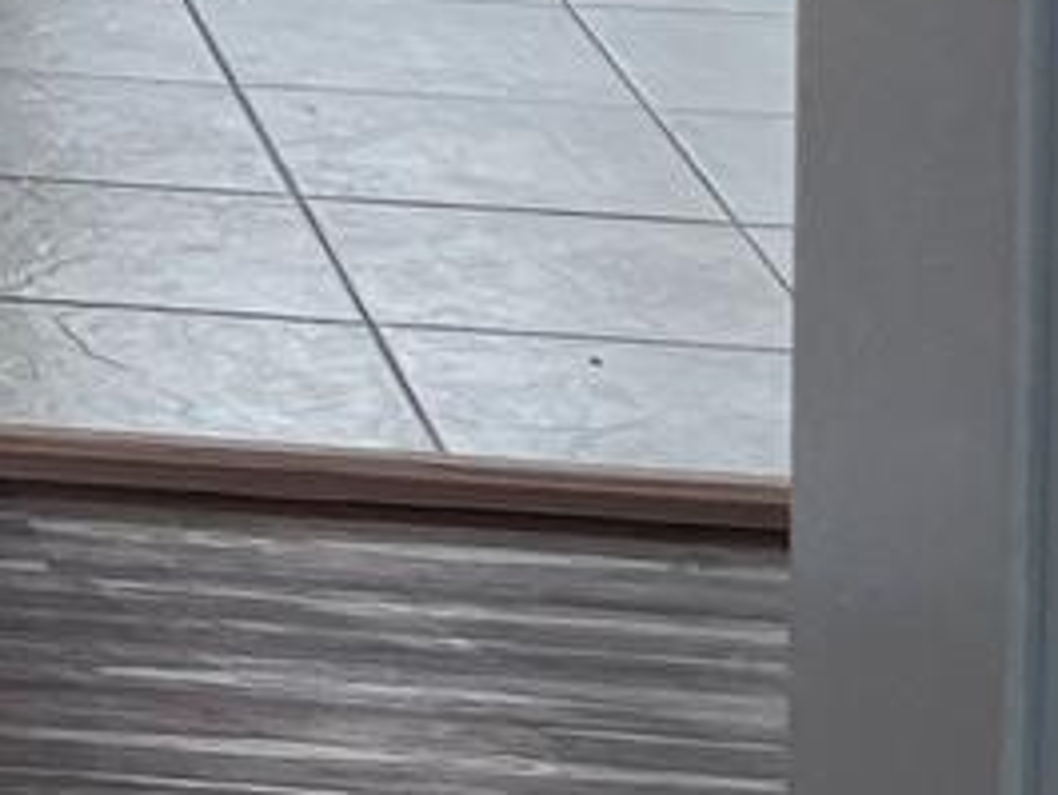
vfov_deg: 6.9
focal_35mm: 201
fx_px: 6146
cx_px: -2527
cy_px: -1338
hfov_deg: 7.9
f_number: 1.6
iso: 64
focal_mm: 5.1
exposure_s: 1/125
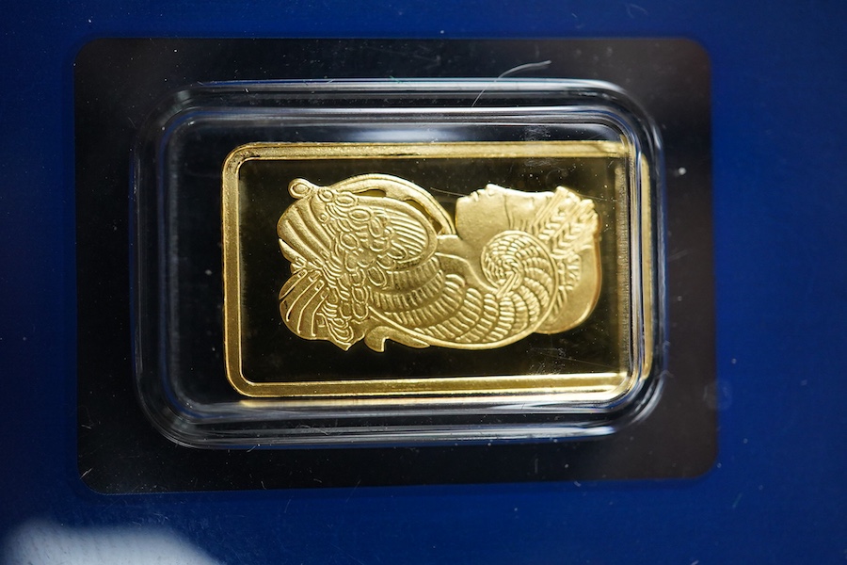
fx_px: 1059
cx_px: 424
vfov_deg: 29.9
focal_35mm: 45
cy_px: 282
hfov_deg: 43.6
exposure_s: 1/320
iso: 2500
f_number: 5
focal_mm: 30
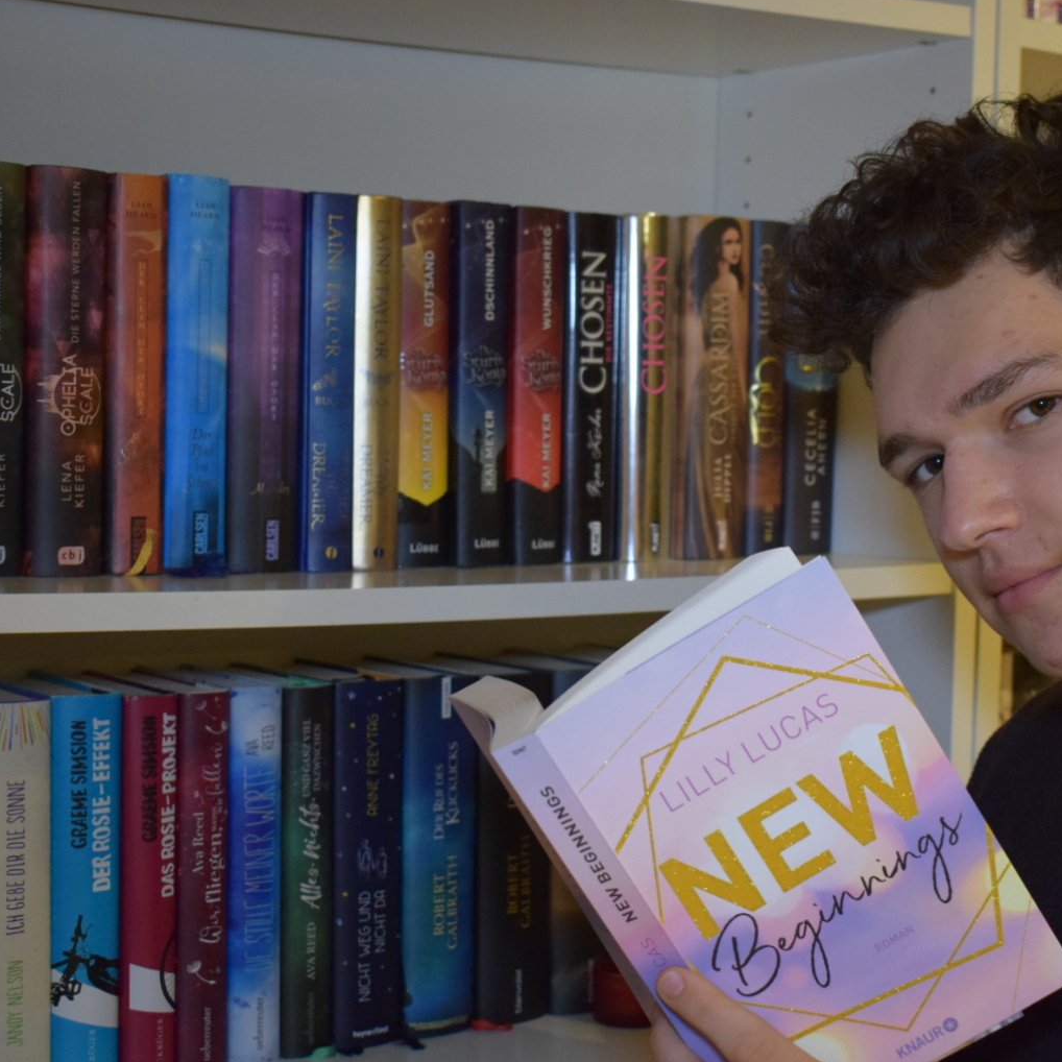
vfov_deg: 25.0
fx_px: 2395
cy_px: 541
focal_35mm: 69
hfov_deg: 24.7
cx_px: 793
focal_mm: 34
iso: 2200
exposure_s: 1/30
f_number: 4.5
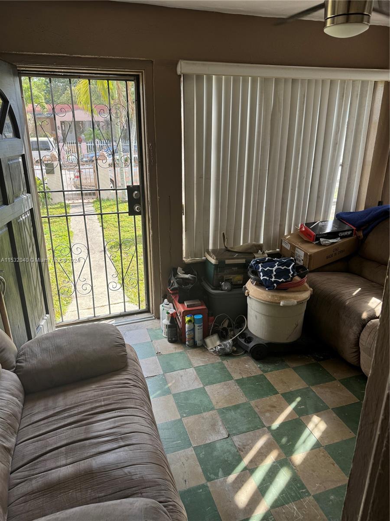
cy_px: 260
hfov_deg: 56.8
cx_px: 195
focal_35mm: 24
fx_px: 361
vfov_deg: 71.6
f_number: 1.78
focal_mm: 6.86
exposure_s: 1/170
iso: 64
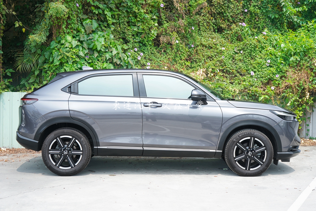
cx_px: 158
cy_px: 106
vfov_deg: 29.3
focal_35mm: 46
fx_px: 404
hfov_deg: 42.7
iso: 100
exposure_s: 1/125
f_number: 7.1
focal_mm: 46
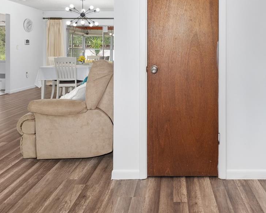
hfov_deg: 59.2
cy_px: 47
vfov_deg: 47.6
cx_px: 175
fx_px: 228
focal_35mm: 29
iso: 500
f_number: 7.1
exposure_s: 1/2
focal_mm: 14
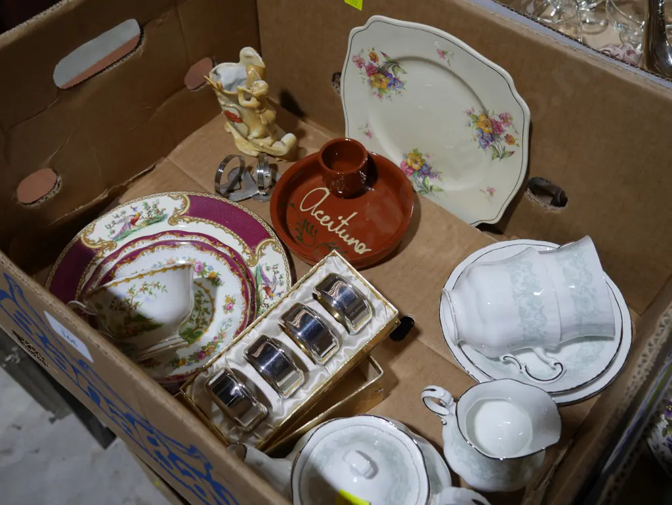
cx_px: 336
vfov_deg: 41.8
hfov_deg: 53.9
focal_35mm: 34
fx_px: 660
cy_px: 252
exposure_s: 1/100
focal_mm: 17
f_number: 4
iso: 200
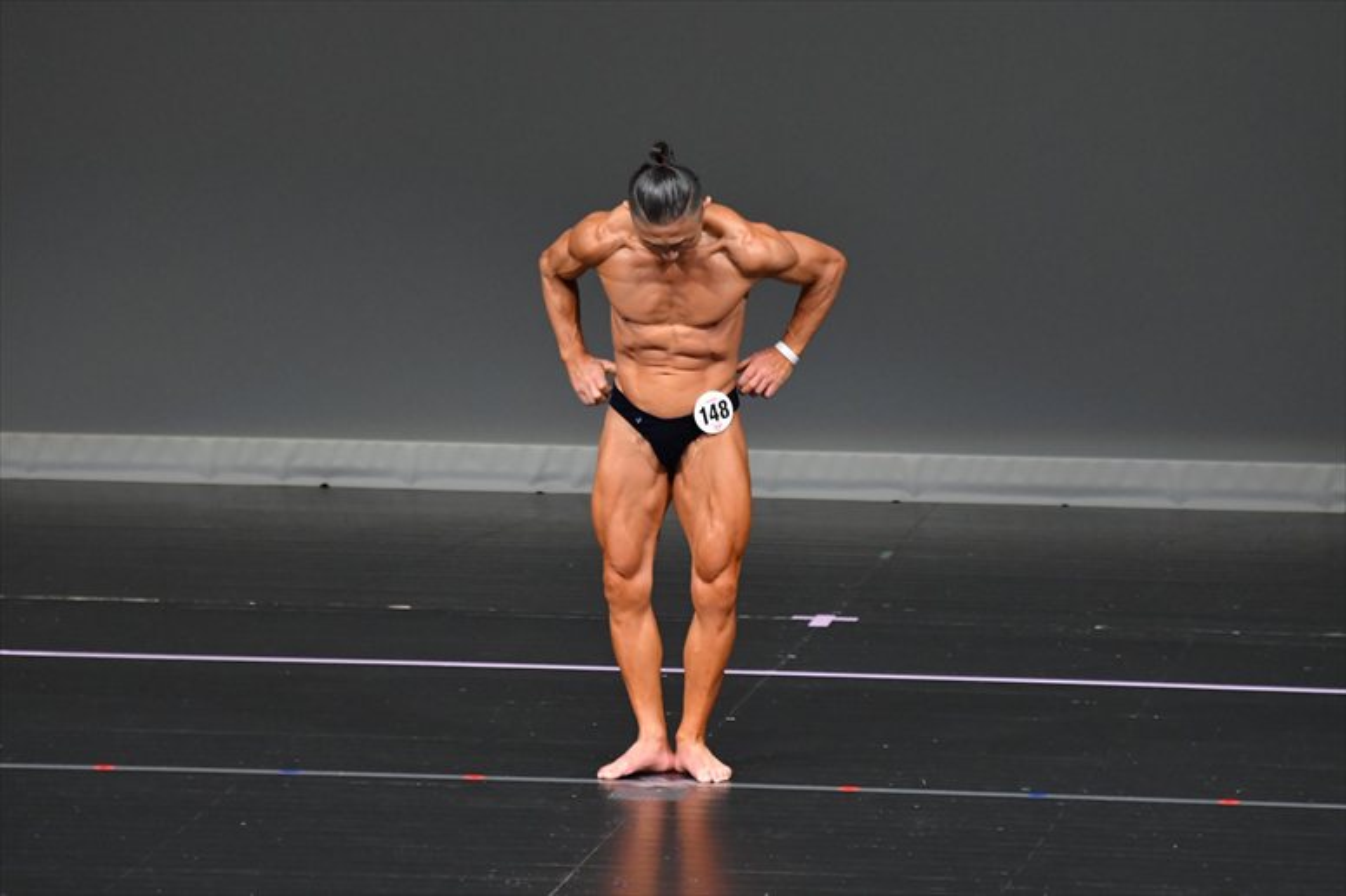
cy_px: 448
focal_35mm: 345
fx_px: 12893
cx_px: 673
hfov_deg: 6.0
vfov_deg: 4.0
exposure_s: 1/400
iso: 4000
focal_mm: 230
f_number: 5.6
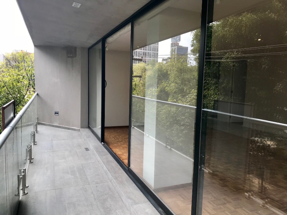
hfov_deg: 63.4
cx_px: 144
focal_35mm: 28
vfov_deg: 49.7
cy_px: 108
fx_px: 232
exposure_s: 1/465
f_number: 1.8
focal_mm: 3.99
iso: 20
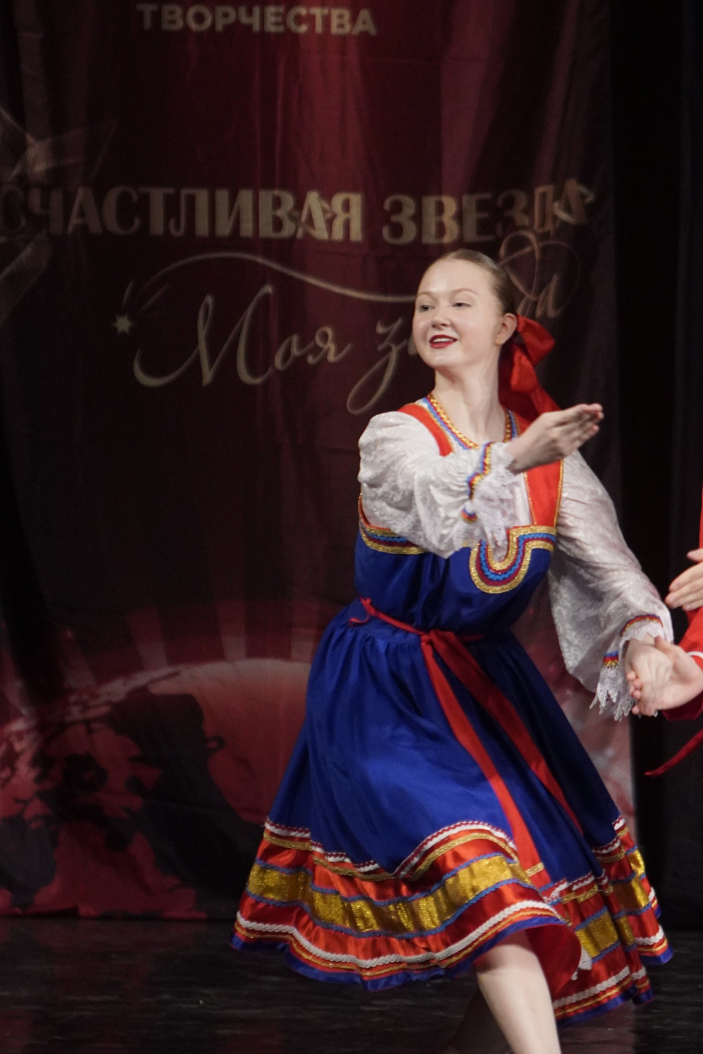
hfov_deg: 2.6
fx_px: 15201
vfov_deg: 4.0
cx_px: 549
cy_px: 368
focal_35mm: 519
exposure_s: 1/500
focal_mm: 200
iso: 2500
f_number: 2.8
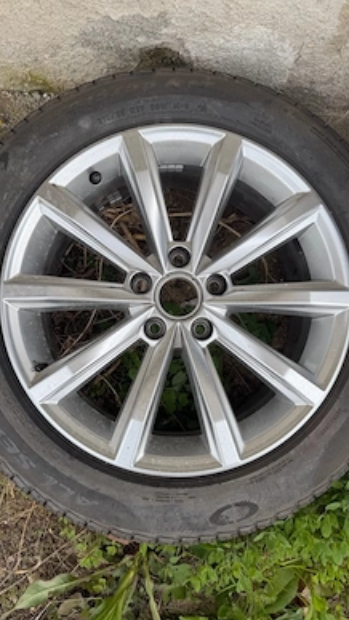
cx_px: 176
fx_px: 444
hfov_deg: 42.9
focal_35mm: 27
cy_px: 306
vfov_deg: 69.8
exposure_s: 1/1553
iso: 80
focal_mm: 6.76
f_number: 1.78
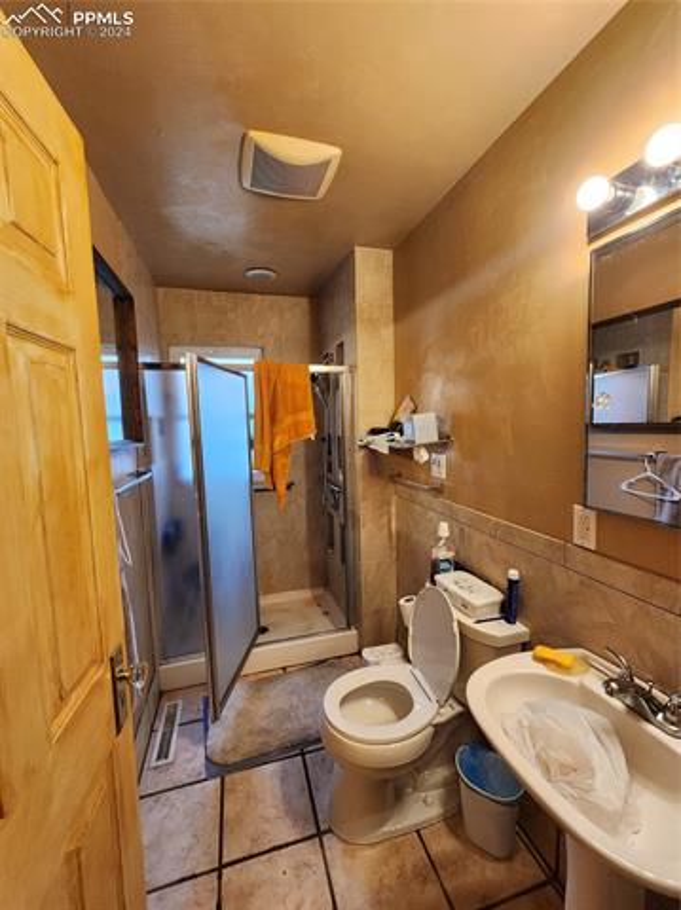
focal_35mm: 13
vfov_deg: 106.2
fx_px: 342
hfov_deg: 89.8
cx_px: 340
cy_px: 455
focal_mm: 2.2
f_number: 2.2
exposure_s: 1/60
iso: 320
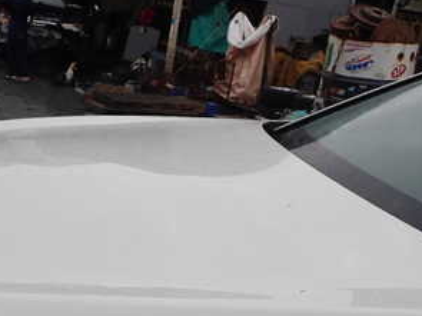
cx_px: 147
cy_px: 303
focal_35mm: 61
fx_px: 743
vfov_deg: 23.2
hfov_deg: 31.5
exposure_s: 1/400
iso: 100
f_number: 3.2
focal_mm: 5.4
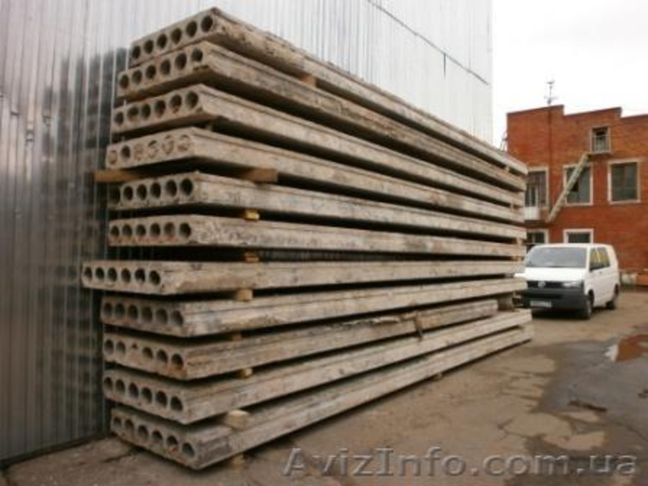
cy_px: 243
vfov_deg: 51.4
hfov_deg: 65.3
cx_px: 324
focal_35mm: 27
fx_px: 505
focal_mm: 4.8
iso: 100
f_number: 2.9
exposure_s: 1/400
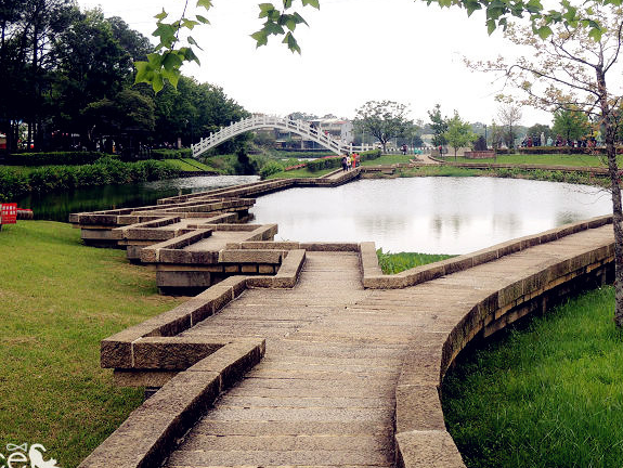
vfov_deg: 29.0
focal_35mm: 50
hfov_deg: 38.1
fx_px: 900
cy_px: 164
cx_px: 350
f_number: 3.2
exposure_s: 1/500
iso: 100
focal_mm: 6.3
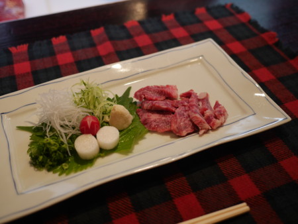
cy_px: 112
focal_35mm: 40
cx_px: 149
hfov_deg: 46.8
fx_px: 345
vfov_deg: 36.0
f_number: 1.8
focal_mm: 20
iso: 200
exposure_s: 1/80
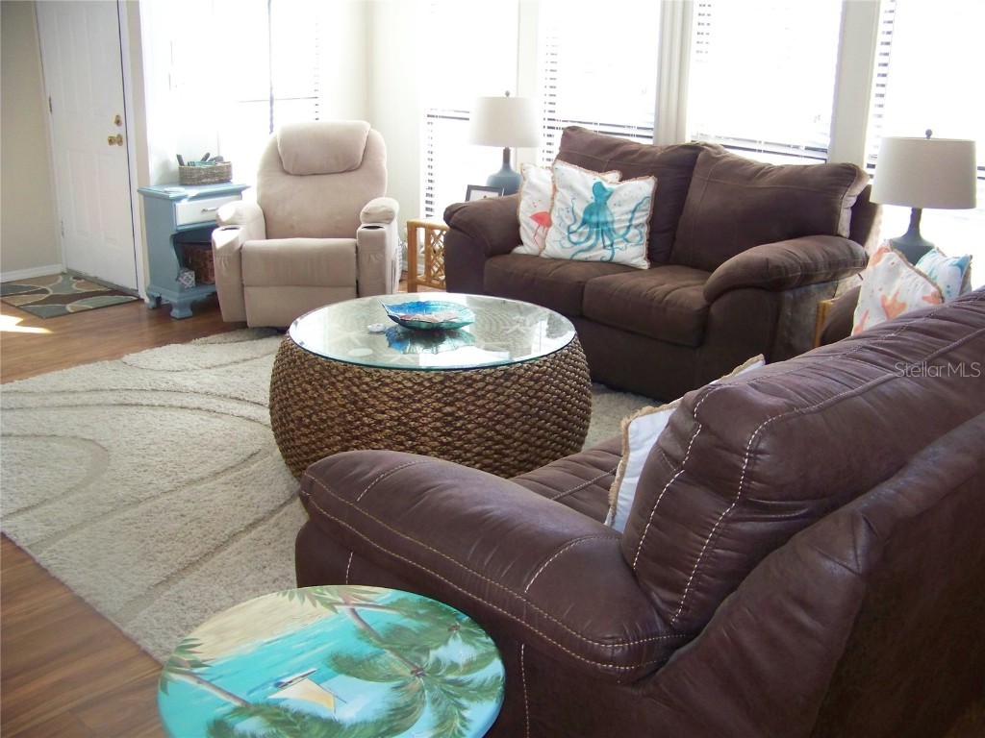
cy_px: 369
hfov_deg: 51.4
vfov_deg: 39.7
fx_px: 1024
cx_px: 492
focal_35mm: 36
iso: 200
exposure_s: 1/30
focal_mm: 5.85
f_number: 2.8
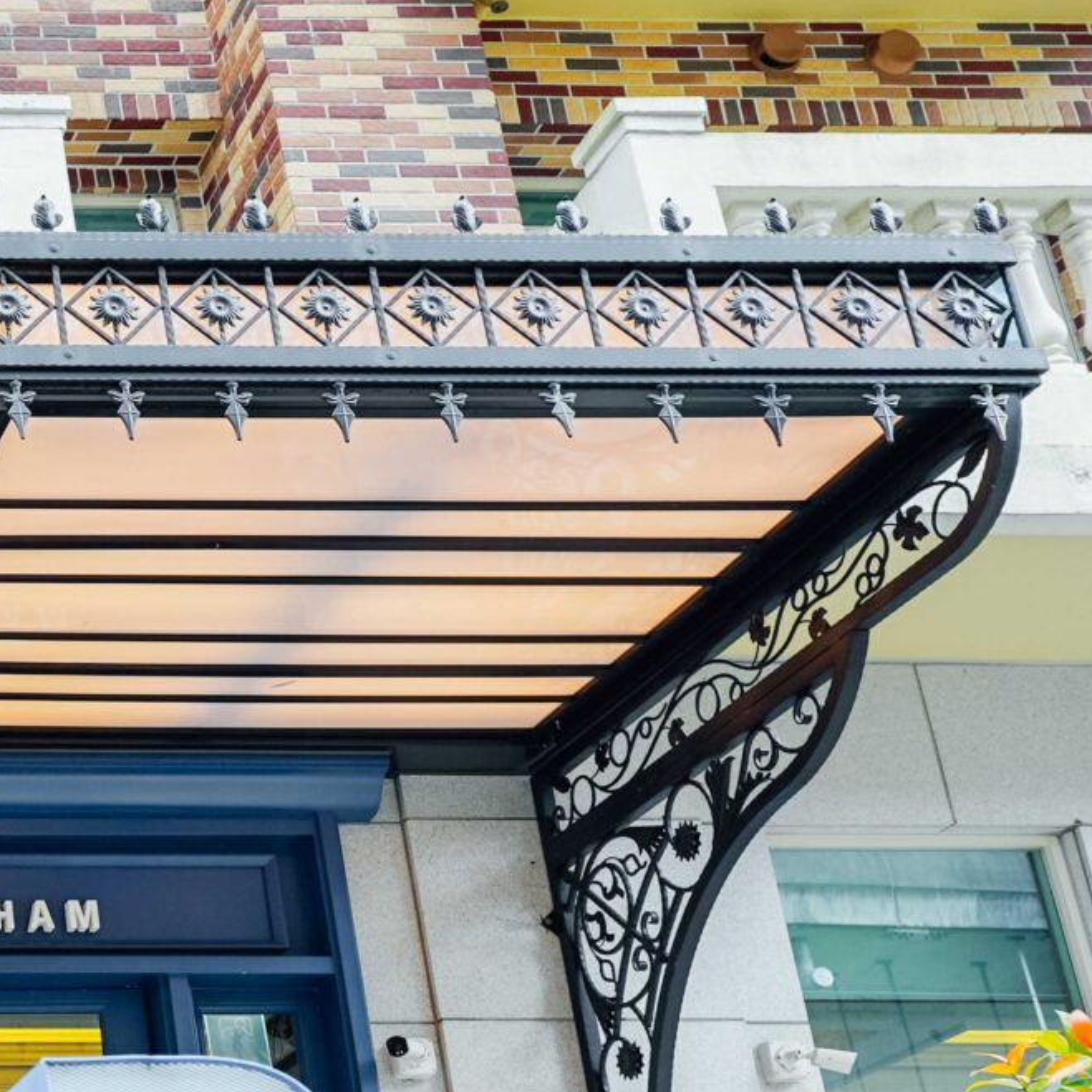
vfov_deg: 25.7
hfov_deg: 20.8
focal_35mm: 66
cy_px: 869
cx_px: -683
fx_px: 2356
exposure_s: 1/40
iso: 100
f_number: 5.6
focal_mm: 20
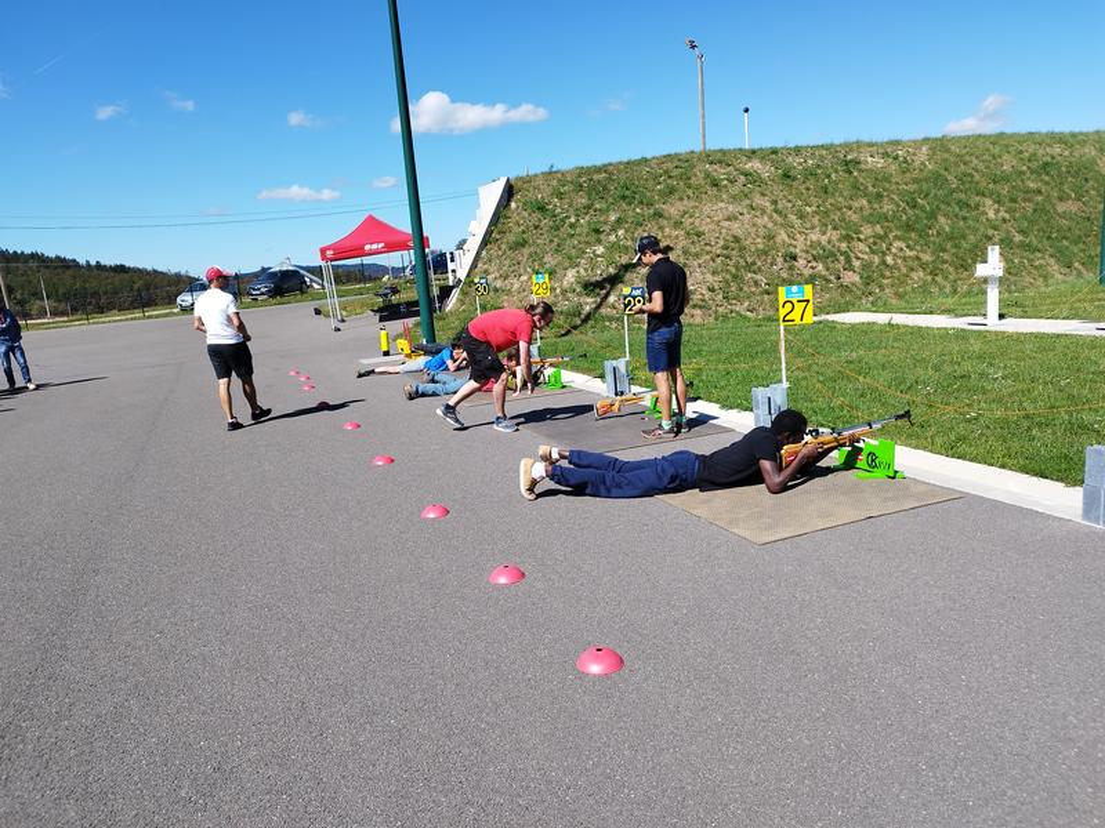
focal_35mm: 24
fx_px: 766
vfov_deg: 56.8
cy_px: 414
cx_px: 552
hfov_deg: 71.6
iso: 50
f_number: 1.89
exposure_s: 1/669
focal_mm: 5.89
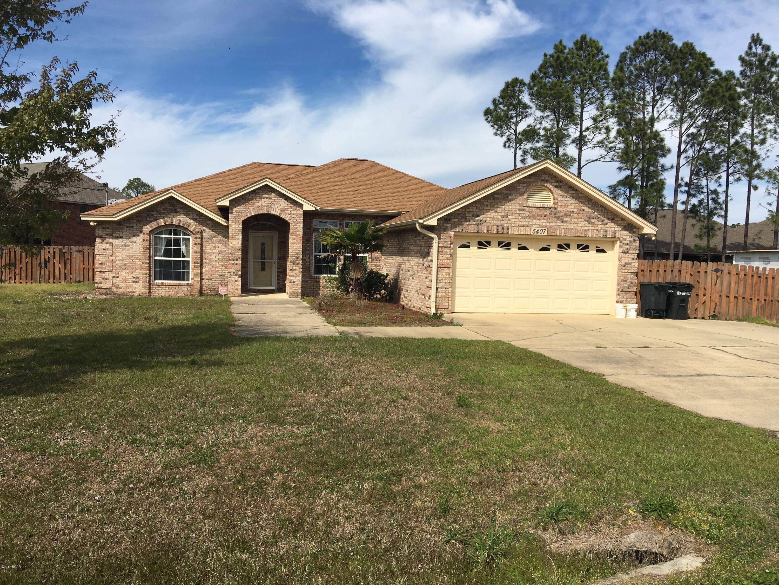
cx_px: 390
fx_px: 653
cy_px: 292
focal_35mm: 29
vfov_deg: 48.2
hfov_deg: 61.7
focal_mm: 4.15
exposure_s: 1/2331
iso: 25
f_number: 2.2
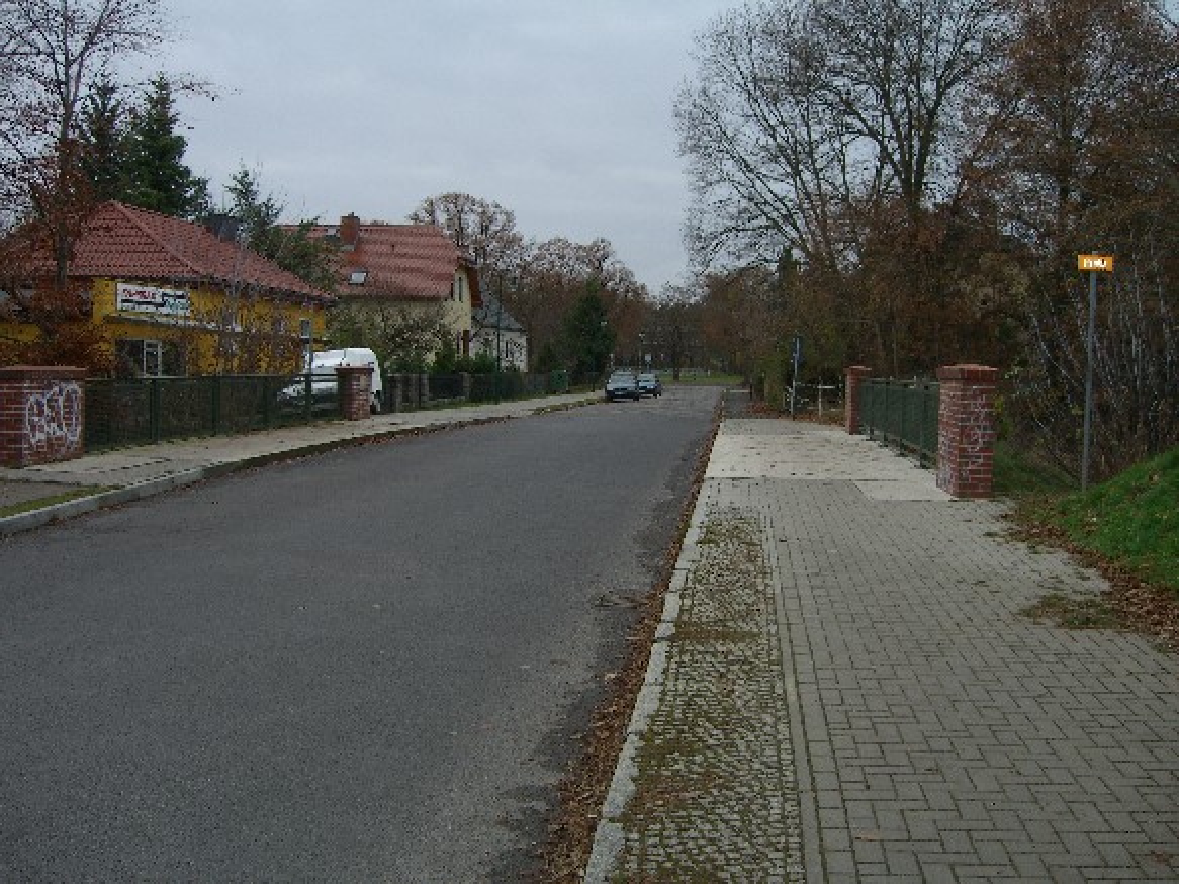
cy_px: 442
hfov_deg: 49.0
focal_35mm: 38
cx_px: 590
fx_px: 1294
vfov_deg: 37.7
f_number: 2.8
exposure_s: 1/250
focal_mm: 7.9
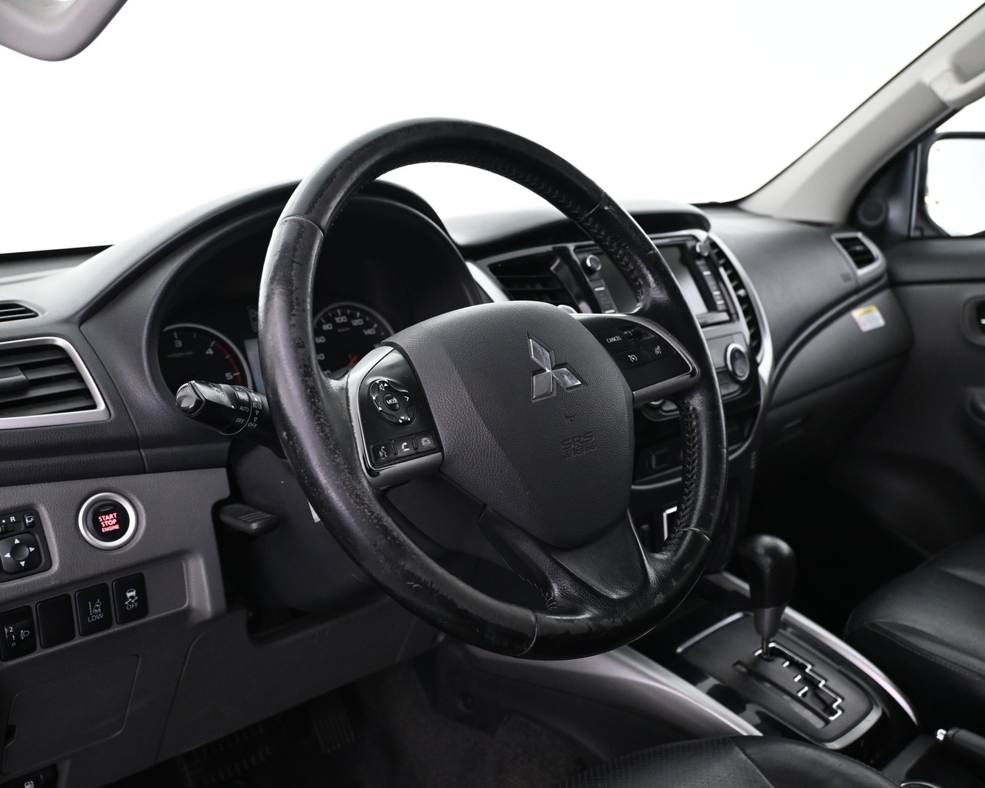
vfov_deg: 44.2
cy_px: 392
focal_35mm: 33
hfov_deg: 53.8
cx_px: 460
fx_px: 970
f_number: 3.8
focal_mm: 19.5
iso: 1600
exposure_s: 1/25
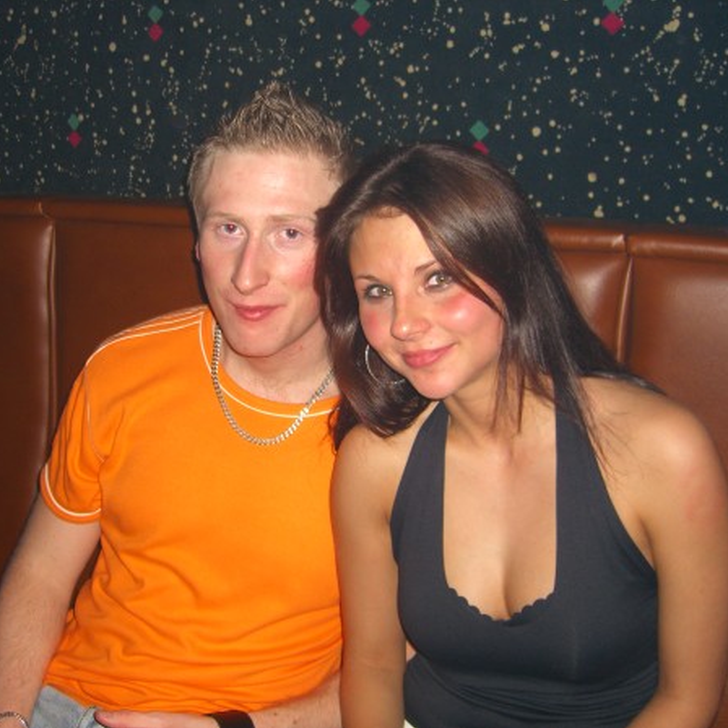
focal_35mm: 45
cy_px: 364
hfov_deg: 37.4
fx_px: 1071
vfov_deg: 37.6
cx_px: 296
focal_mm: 7.9
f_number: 2.8
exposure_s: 1/60
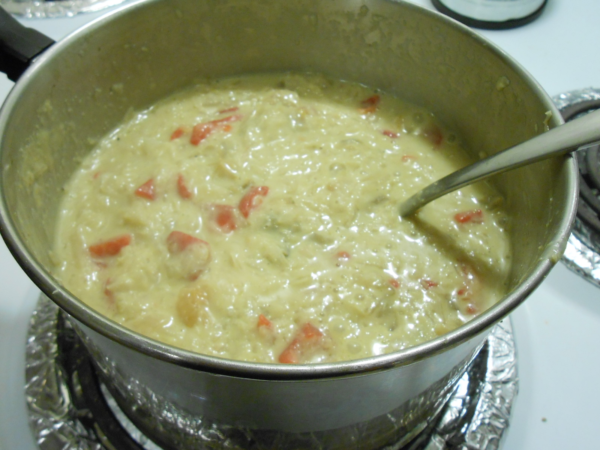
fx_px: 520
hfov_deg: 60.0
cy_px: 225
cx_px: 300
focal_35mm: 30
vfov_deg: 46.8
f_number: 3.8
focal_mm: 5.3
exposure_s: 1/30
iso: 400
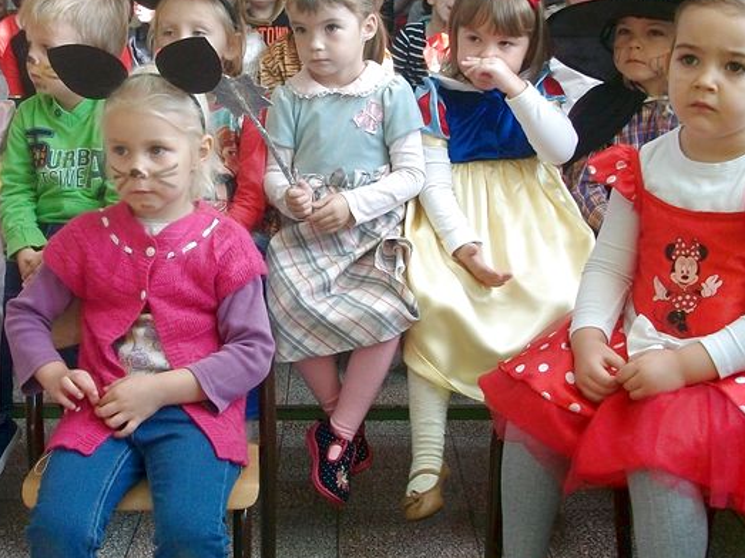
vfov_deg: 28.0
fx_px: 1119
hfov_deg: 36.2
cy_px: 228
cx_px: 214
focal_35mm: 52
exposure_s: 1/40
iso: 144
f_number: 2.9
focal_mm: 5.7
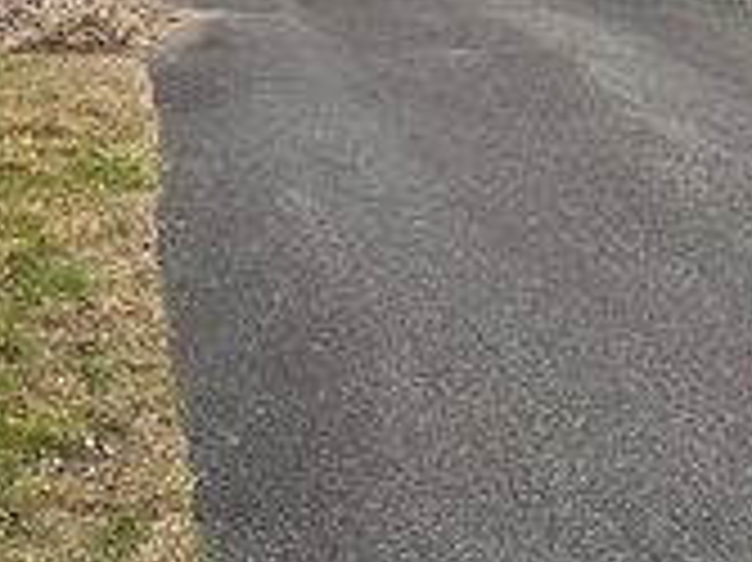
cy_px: -205
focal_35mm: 72
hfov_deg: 23.1
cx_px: -297
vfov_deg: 18.7
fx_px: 1563
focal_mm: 6.86
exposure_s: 1/779
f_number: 1.78
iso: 80
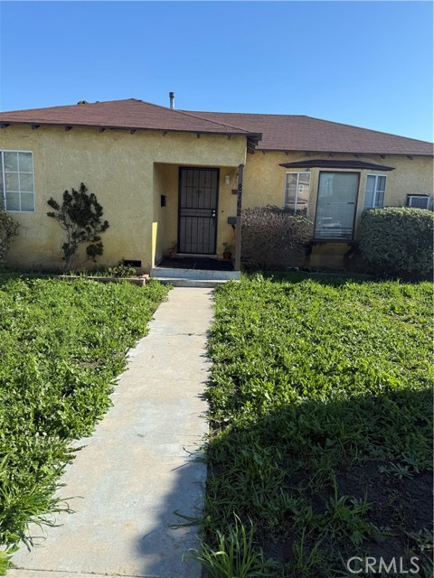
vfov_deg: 71.6
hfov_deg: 56.8
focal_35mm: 24
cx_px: 217
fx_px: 401
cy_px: 289
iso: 80
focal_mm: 6.76
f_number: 1.78
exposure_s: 1/3425
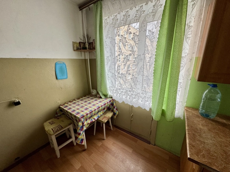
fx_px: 93
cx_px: 115
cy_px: 86
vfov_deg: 85.7
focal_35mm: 14
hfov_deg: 102.1
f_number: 2.2
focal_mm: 2.22
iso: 200
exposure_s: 1/99
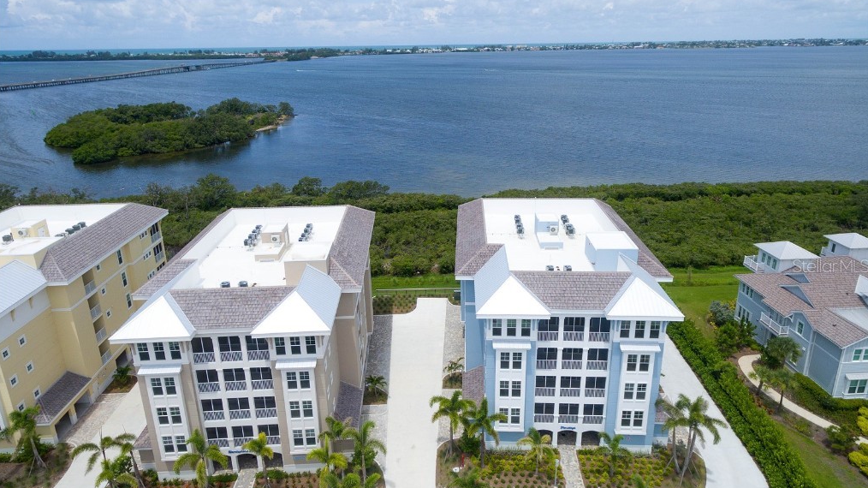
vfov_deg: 51.4
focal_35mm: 22
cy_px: 265
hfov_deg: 81.2
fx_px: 506
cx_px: 435
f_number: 2.8
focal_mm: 3.61
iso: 100
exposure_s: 1/1250
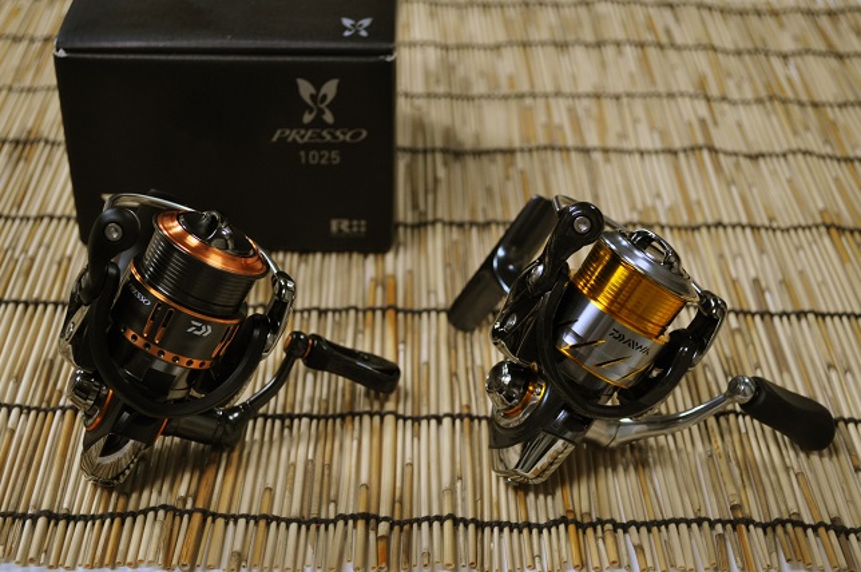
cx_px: 430
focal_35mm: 52
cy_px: 286
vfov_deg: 25.7
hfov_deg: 37.9
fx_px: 1254
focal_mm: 35
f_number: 5
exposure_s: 1/50
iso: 800
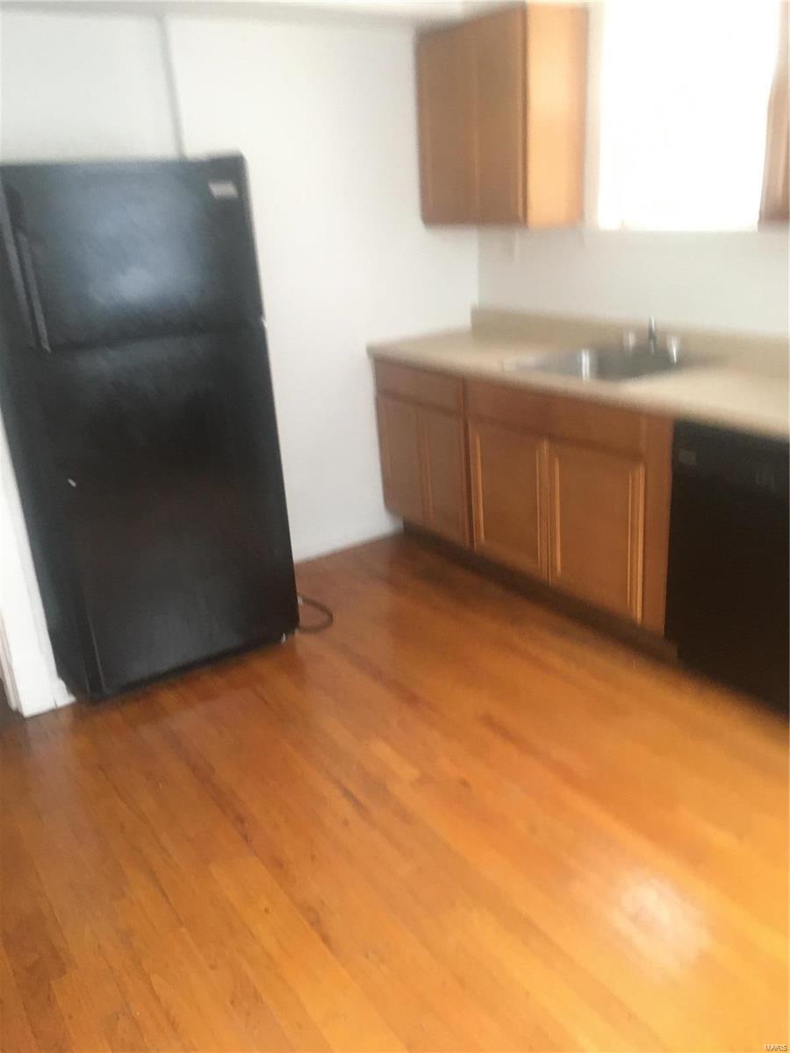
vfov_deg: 61.7
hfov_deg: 48.2
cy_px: 526
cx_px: 395
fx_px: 882
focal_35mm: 29
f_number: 2.2
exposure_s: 1/15
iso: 200
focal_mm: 4.15
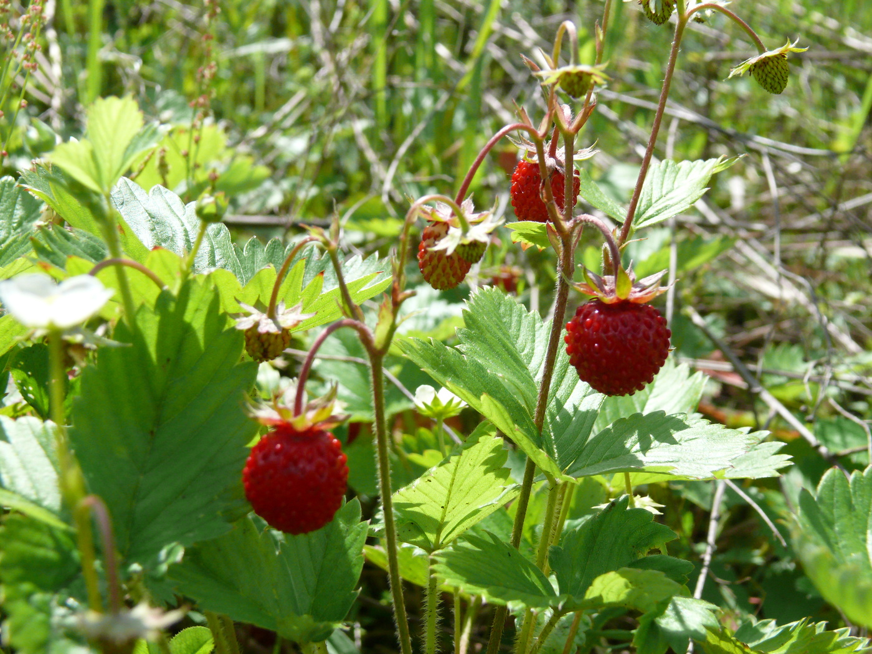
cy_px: 327
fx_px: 1360
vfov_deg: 27.0
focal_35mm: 54
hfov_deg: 35.5
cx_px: 436
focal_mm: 11.3
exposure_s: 1/1000
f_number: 4.5
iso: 200
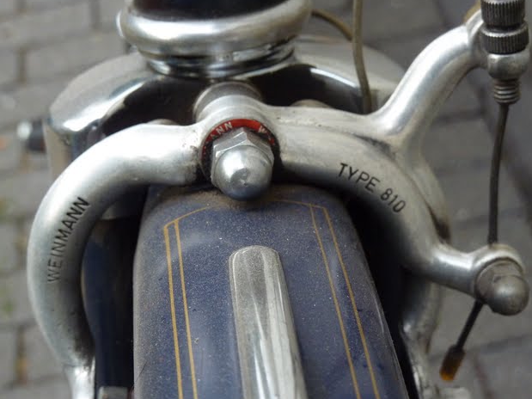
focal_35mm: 61
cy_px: 201
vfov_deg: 24.0
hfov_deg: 31.7
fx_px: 937
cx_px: 260
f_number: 3.9
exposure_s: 1/80
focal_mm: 9.7
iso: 250
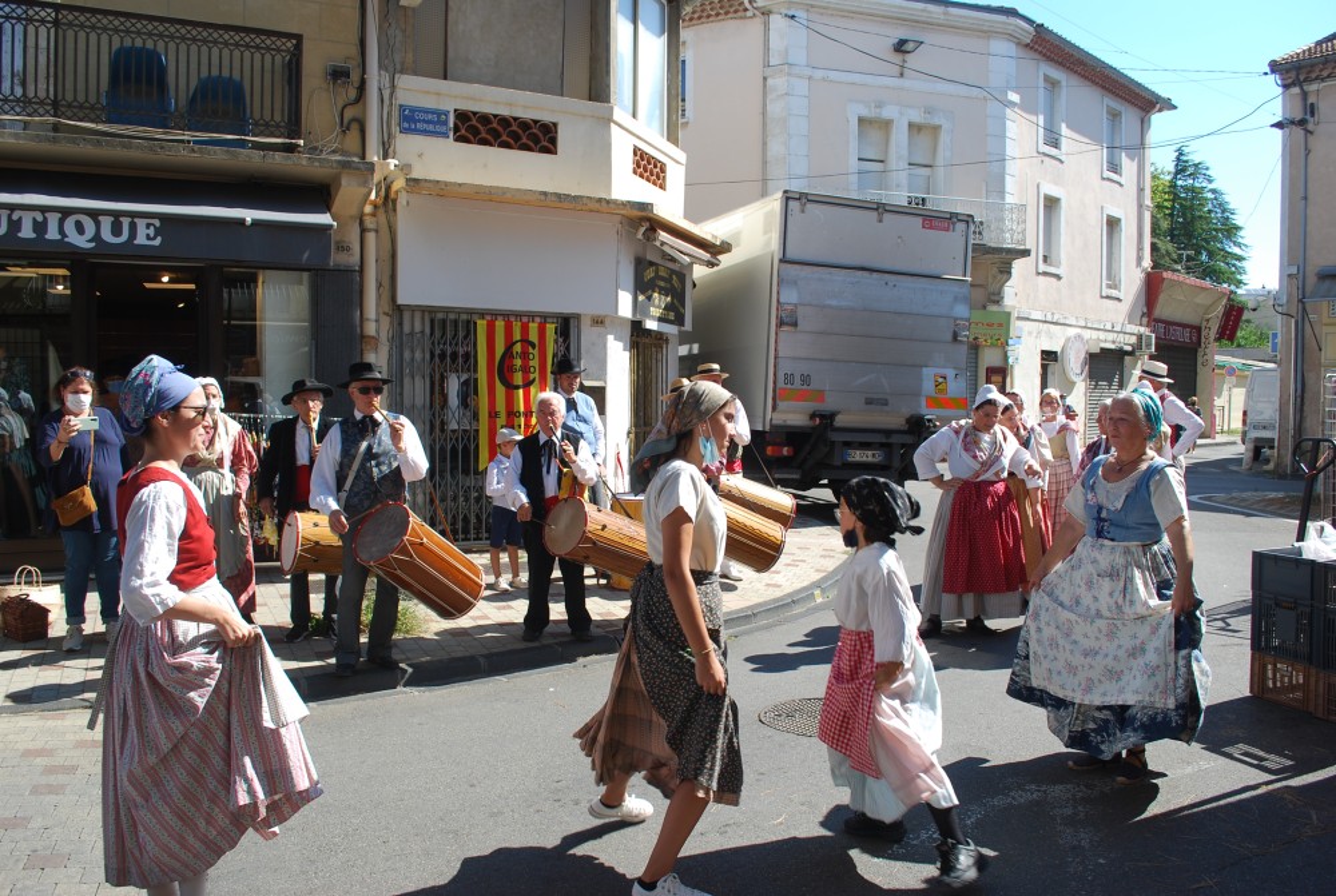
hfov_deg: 67.3
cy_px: 448
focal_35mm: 27
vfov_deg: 48.1
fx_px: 1004
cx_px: 668
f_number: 6.3
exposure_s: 1/160
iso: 100
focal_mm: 18
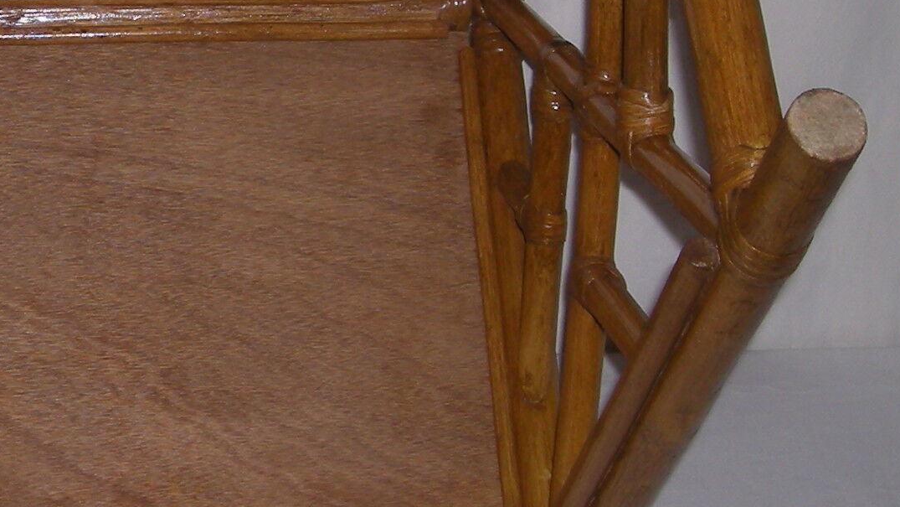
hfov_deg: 18.8
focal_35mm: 109
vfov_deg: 11.0
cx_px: -122
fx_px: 2602
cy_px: 38
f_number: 2.8
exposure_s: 1/60
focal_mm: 5.7
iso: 50
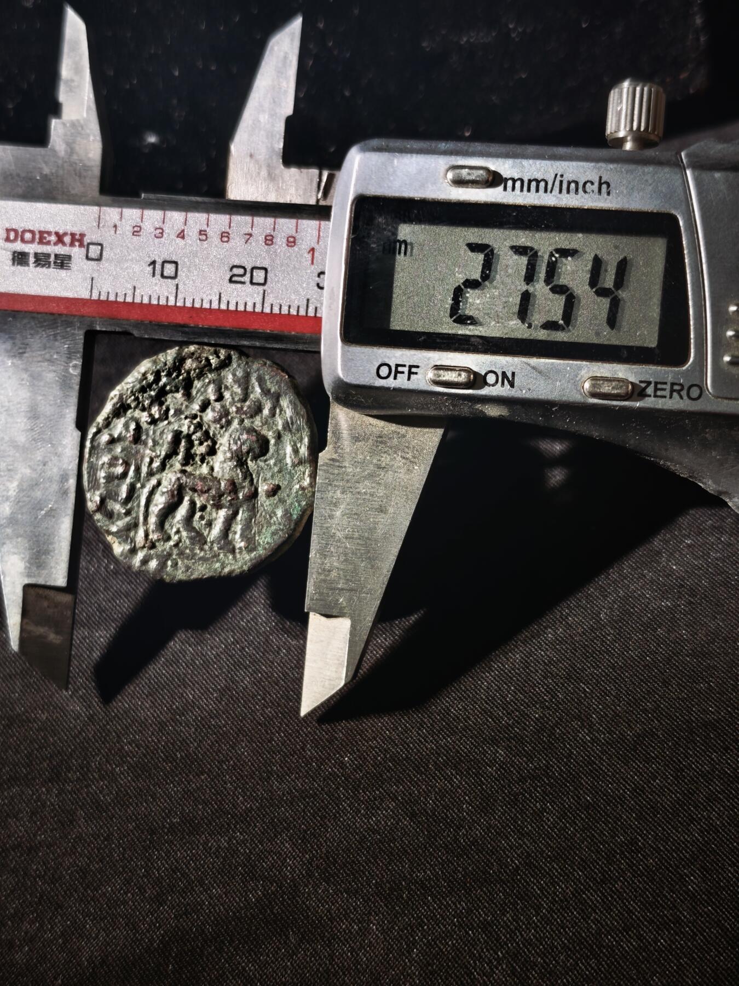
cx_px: 370
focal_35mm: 50
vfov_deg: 38.2
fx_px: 1423
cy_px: 493
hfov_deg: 29.1
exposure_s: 1/52
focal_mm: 5.85
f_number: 1.63
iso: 320
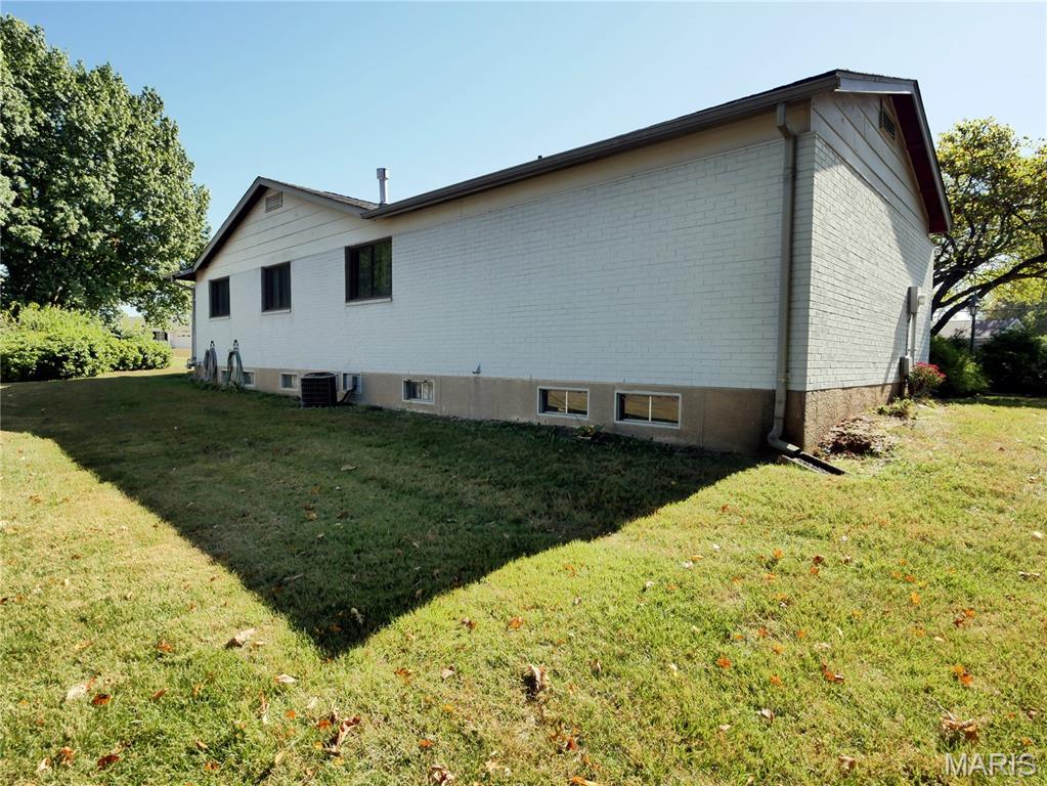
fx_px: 545
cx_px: 524
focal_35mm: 18
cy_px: 393
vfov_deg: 71.6
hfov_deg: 87.7
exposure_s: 1/320
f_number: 7.1
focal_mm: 9
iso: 800
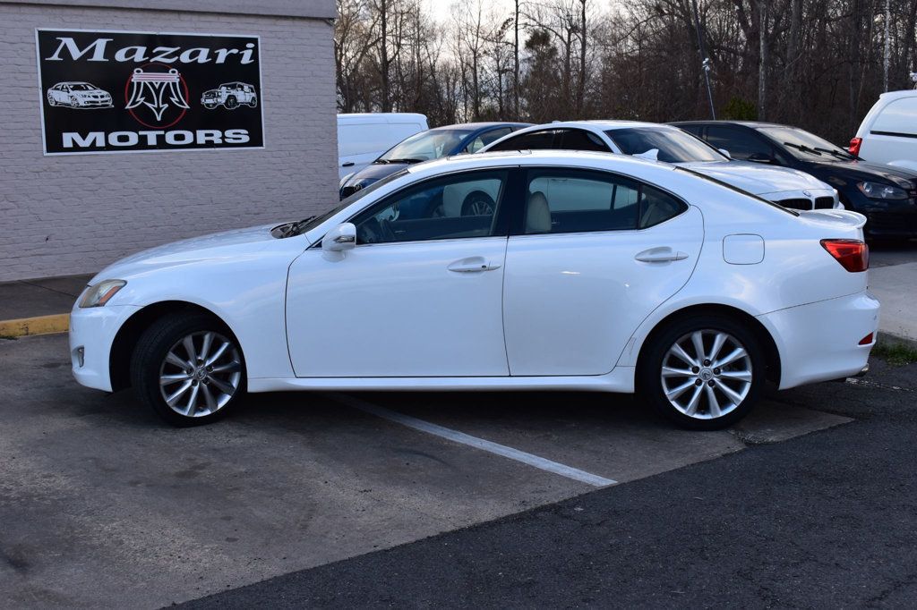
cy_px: 305
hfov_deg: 43.6
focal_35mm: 45
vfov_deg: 29.8
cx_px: 458
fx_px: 1146
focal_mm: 30
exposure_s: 1/160
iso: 400
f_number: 9
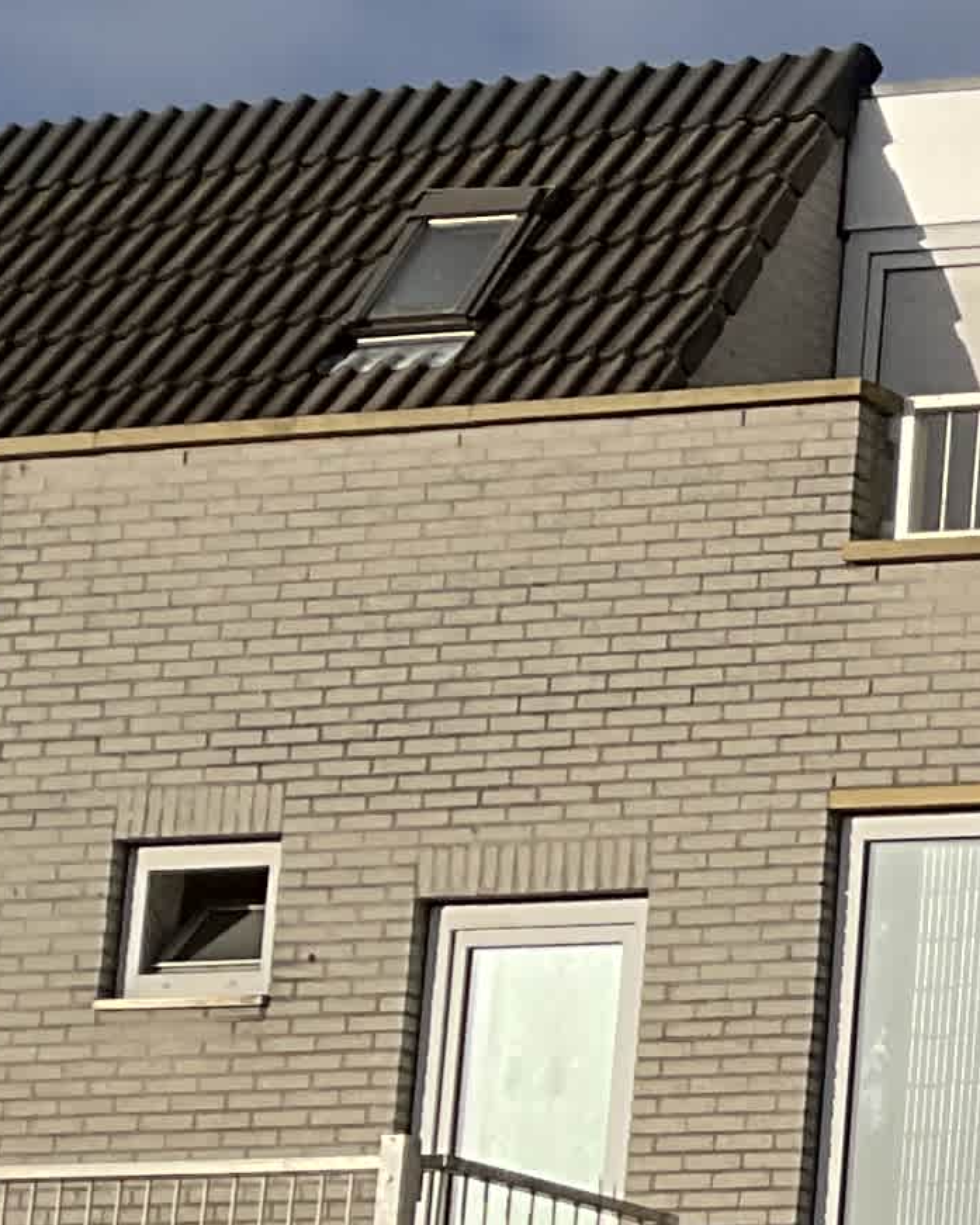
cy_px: 1293
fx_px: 4749
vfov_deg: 14.4
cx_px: 2816
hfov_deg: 9.5
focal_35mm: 131
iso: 16
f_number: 1.8
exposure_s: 1/3322
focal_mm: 3
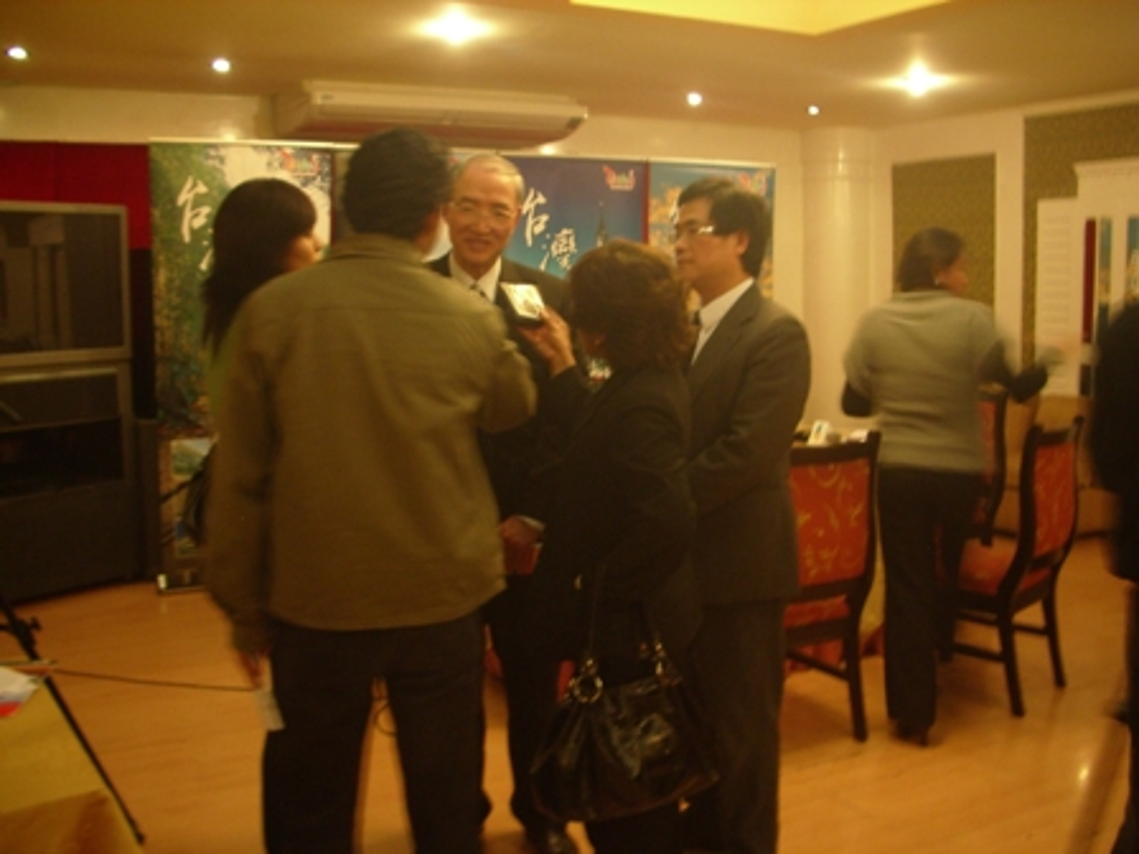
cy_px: 427
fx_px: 1152
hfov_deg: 52.6
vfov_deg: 40.7
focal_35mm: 35
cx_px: 570
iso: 200
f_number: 2.6
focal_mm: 5.8
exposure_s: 1/4
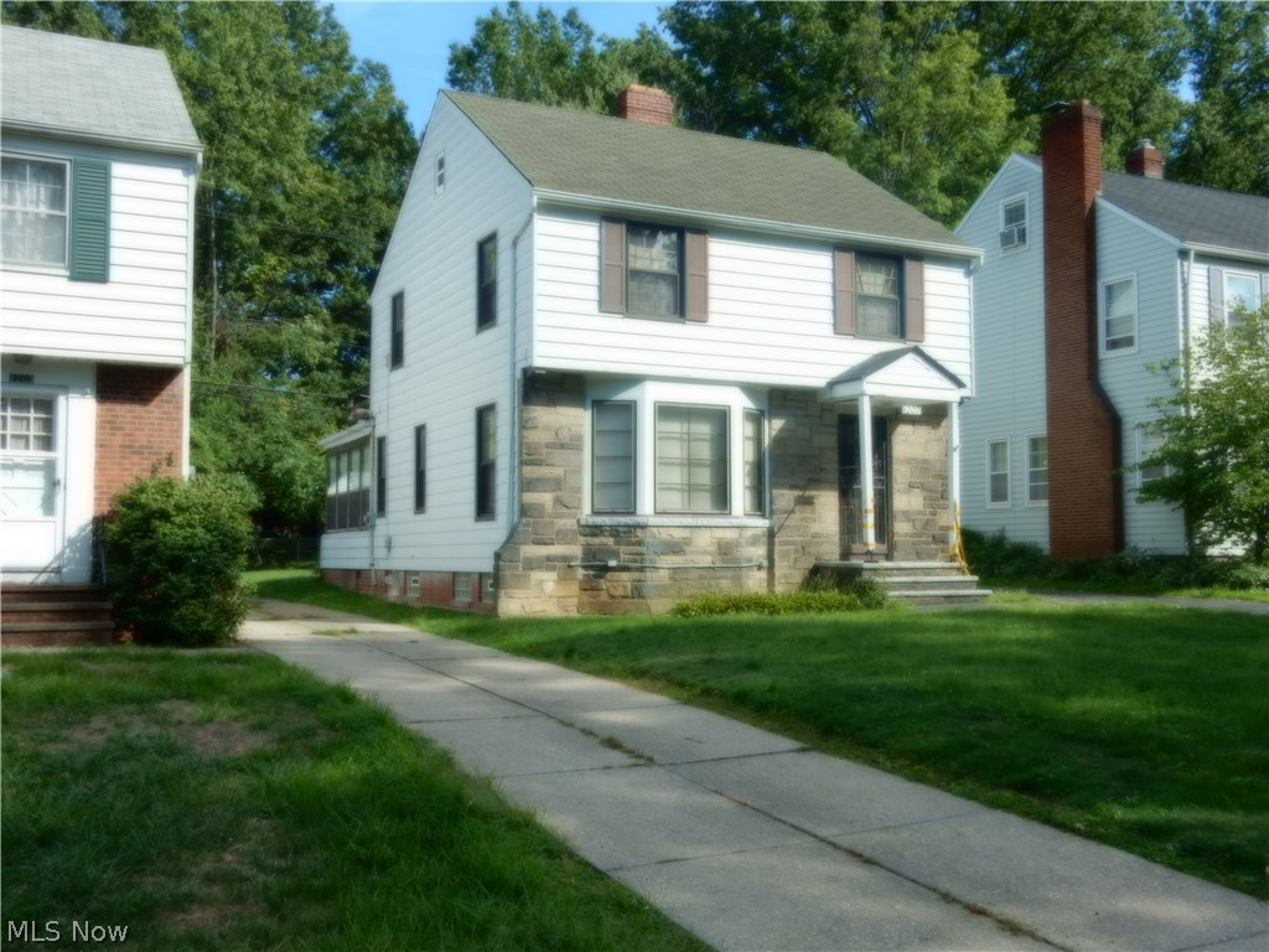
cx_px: 634
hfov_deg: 51.4
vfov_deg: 39.7
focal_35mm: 36
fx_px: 1320
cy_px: 476
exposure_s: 1/800
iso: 125
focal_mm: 6.4
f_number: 4
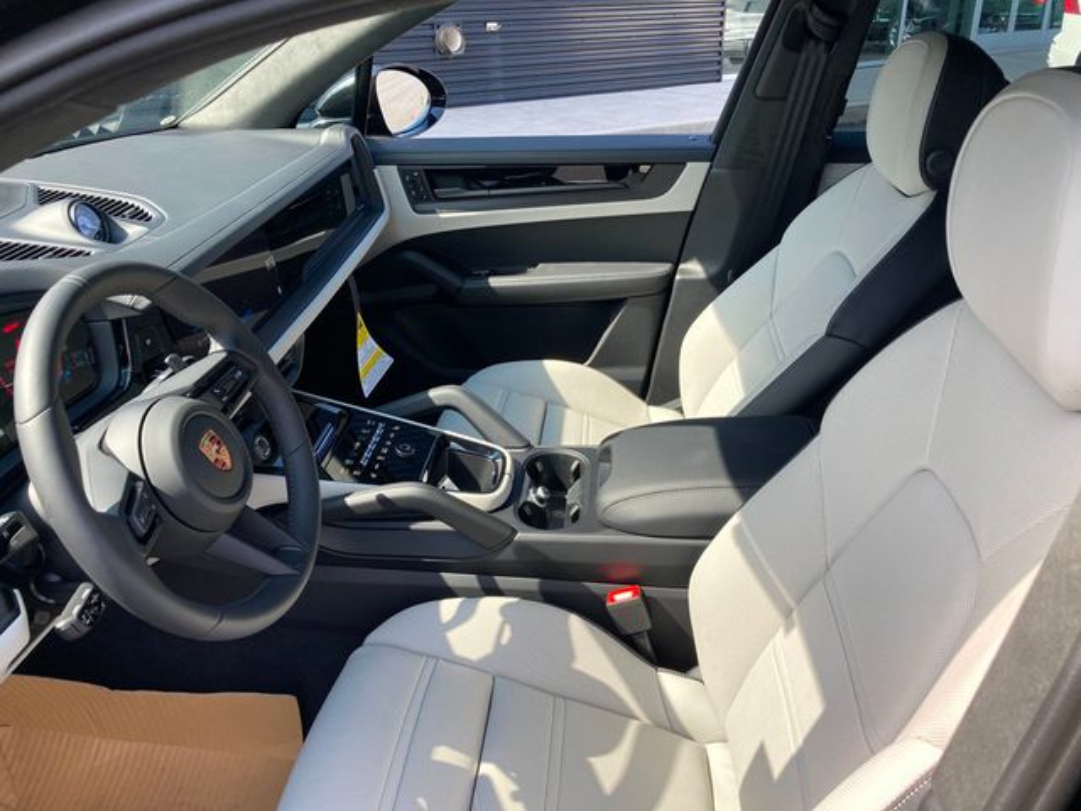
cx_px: 540
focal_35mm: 28
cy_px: 406
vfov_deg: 49.7
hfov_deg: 63.4
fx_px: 874
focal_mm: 3.99
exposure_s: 1/287
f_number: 1.8
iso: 20
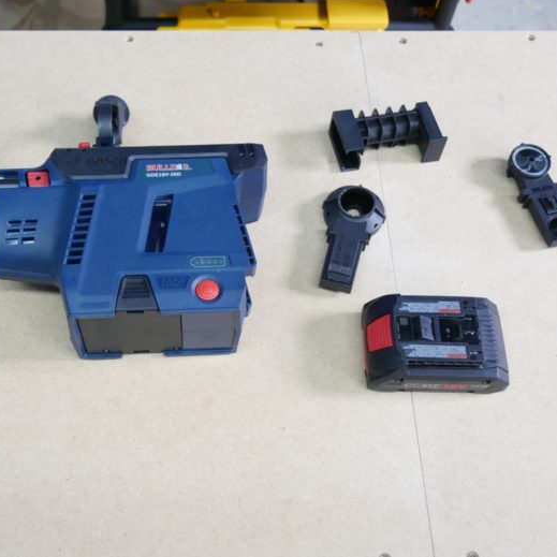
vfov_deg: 37.6
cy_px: 278
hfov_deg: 37.4
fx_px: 819
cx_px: 225
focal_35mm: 45
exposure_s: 1/60
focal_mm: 19
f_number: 3.8
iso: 2000
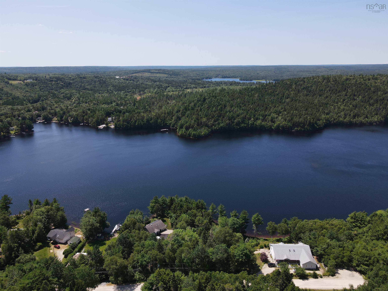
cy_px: 146
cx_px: 194
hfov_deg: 71.6
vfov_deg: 56.8
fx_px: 269
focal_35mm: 24
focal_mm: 4.5
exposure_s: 1/640
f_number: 2.8
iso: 100
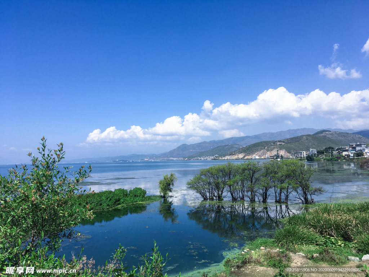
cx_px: 184
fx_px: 309
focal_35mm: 29
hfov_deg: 61.7
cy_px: 138
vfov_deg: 48.2
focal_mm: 4.15
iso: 25
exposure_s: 1/1748
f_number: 2.2
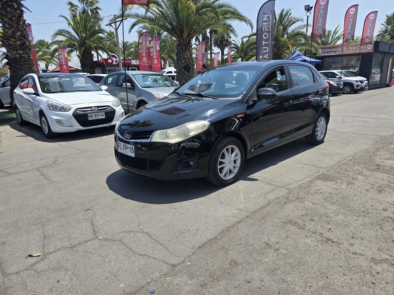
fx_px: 262
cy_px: 148
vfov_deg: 58.9
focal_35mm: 23
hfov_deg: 73.9
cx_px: 197
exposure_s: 1/722
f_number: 1.7
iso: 12
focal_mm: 6.3
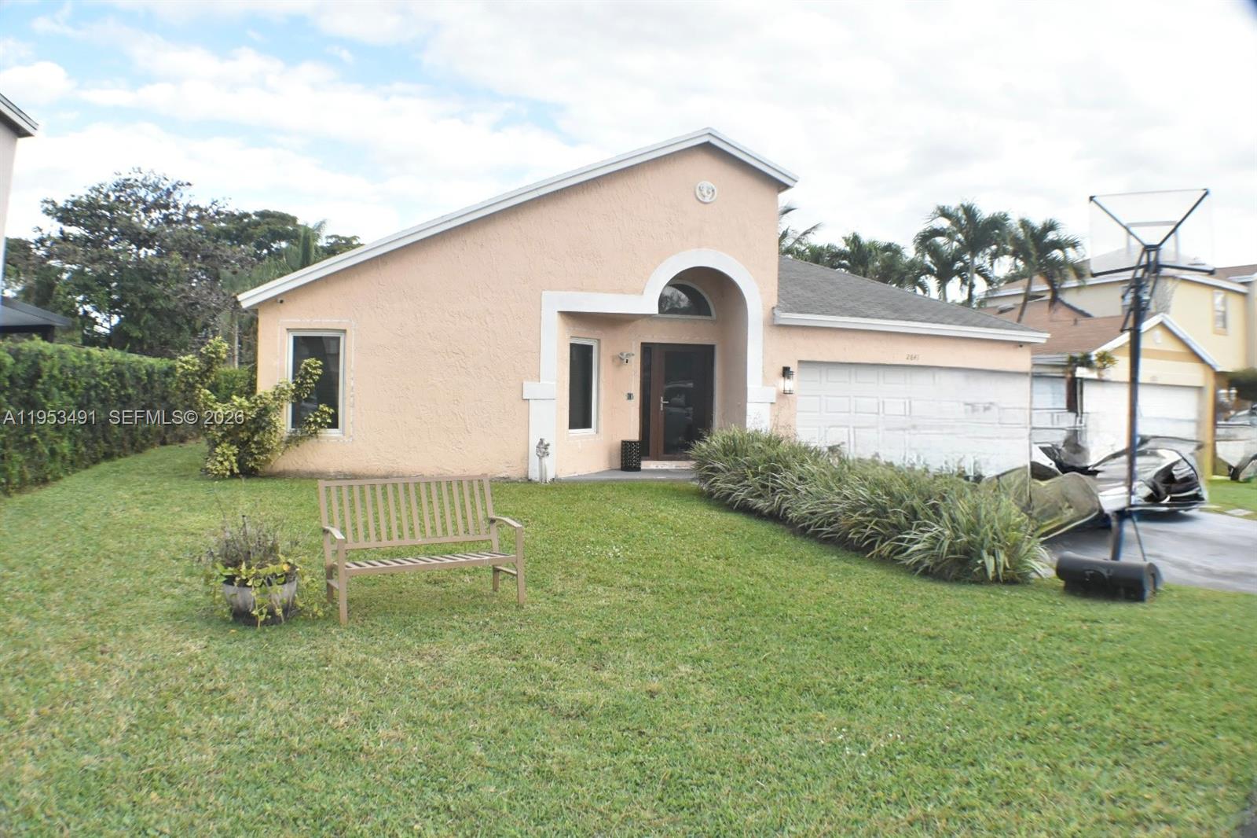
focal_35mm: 36
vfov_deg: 36.9
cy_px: 419
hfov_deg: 53.1
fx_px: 1257
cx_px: 628
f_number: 13
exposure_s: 1/640
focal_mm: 24
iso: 2000
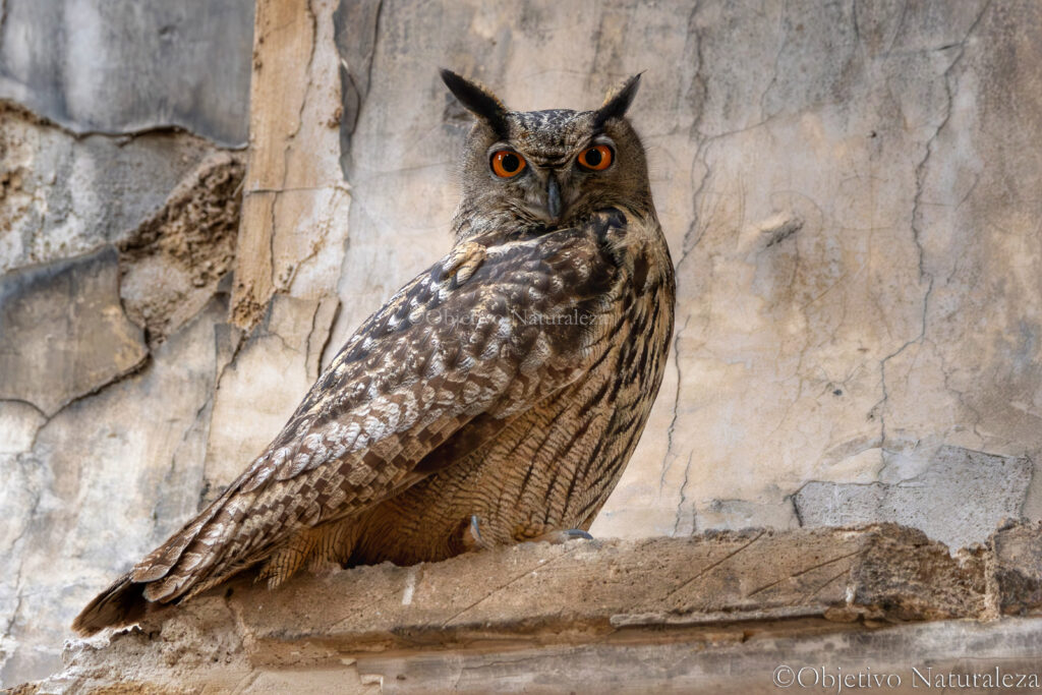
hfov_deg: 4.6
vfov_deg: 3.1
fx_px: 13026
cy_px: 348
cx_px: 521
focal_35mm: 450
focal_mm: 300
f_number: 6.3
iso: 3200
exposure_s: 1/320
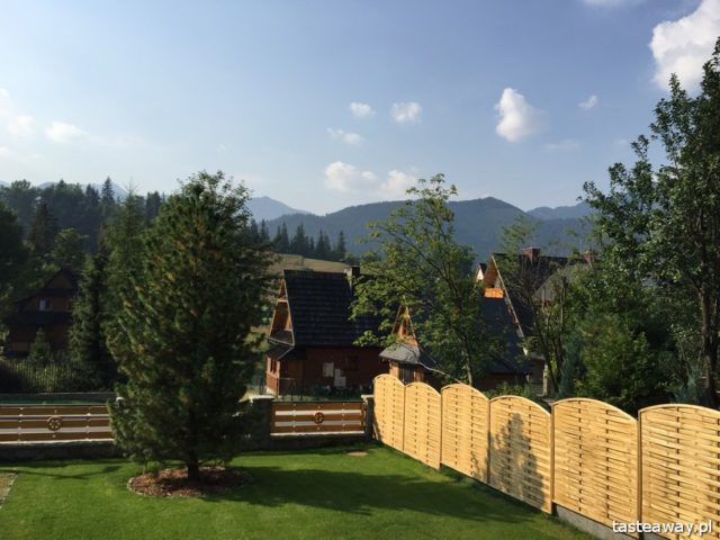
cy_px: 270
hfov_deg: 61.7
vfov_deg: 48.2
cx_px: 360
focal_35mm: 29
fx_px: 603
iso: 32
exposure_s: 1/2083
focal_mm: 4.15
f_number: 2.2
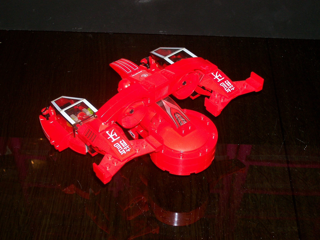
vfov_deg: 22.6
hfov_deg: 29.8
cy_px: 120
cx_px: 160
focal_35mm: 65
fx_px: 601
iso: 80
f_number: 3.6
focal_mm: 10.8
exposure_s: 1/78.4
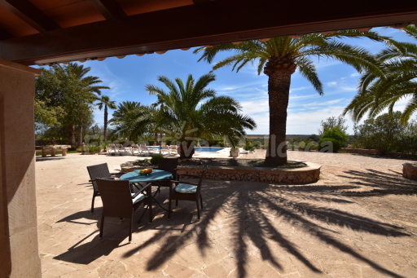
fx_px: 174
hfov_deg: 100.4
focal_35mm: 15
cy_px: 139
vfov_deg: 77.3
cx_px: 208
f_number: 11
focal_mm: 10
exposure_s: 1/500
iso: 400
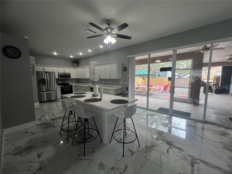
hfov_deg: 106.2
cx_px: 116
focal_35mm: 13
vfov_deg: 89.9
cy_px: 87
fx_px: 87
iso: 64
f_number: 1.8
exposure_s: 1/120
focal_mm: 1.57
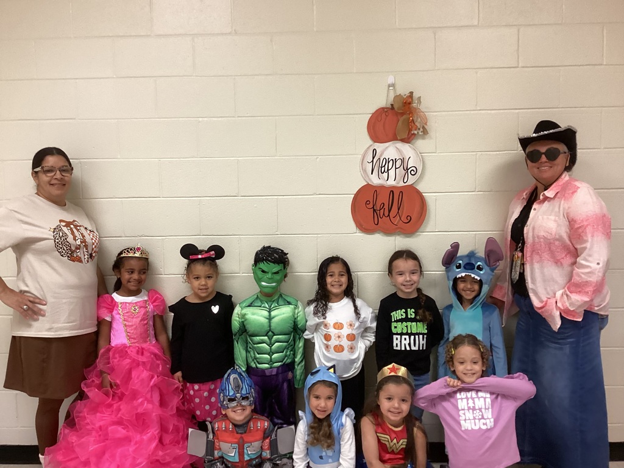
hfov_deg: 58.4
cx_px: 312
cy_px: 234
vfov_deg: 45.4
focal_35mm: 31
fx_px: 559
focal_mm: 3.3
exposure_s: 1/50
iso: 200
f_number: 2.4
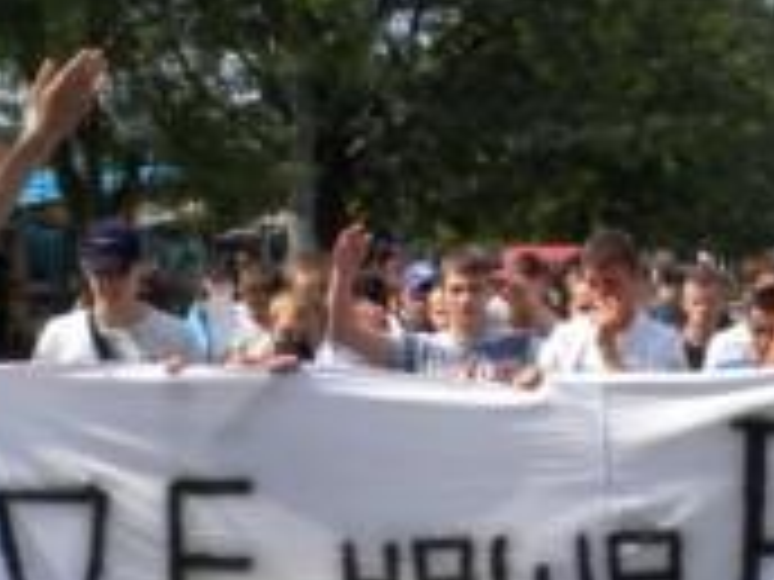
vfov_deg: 16.2
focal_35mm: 91
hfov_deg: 21.5
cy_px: 414
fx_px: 2035
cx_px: 441
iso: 80
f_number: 4.6
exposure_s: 1/703
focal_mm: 6.3
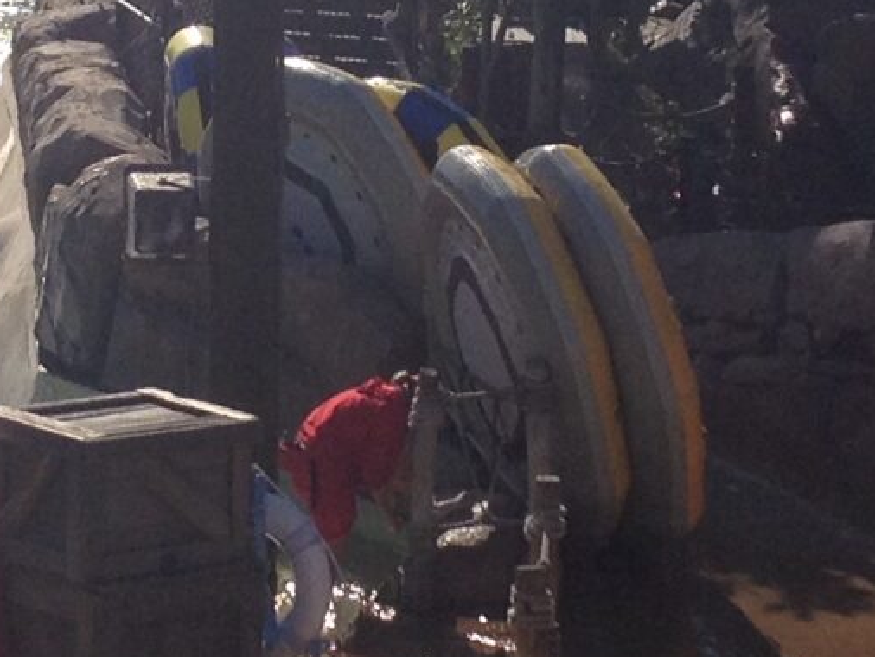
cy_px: 12
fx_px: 4476
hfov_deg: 11.2
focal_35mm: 177
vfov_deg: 8.4
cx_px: 337
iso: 64
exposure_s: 1/3953
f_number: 2.4
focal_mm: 4.28
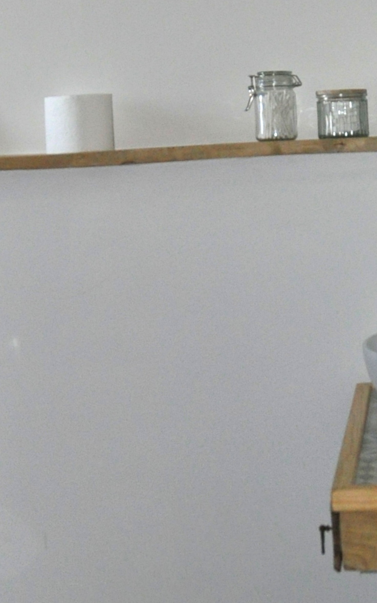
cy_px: 233
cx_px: 284
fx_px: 1233
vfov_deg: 27.4
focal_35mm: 75
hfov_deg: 17.3
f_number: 3.5
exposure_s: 1/60
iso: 800
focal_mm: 18
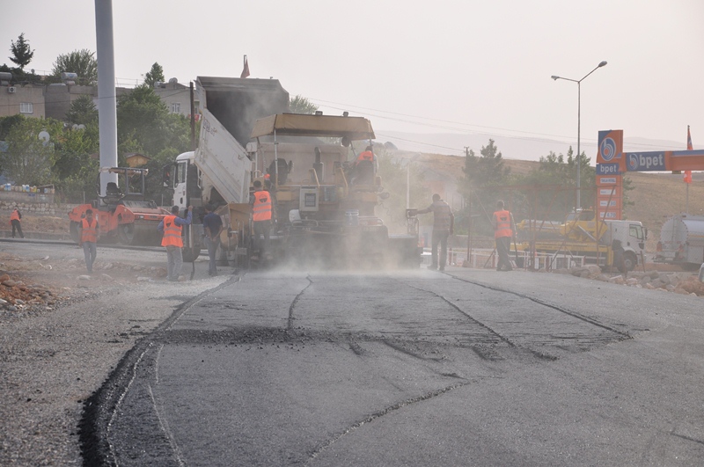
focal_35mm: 93
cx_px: 352
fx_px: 1816
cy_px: 234
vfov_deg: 14.7
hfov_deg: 21.9
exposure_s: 1/640
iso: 200
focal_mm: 62
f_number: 6.3
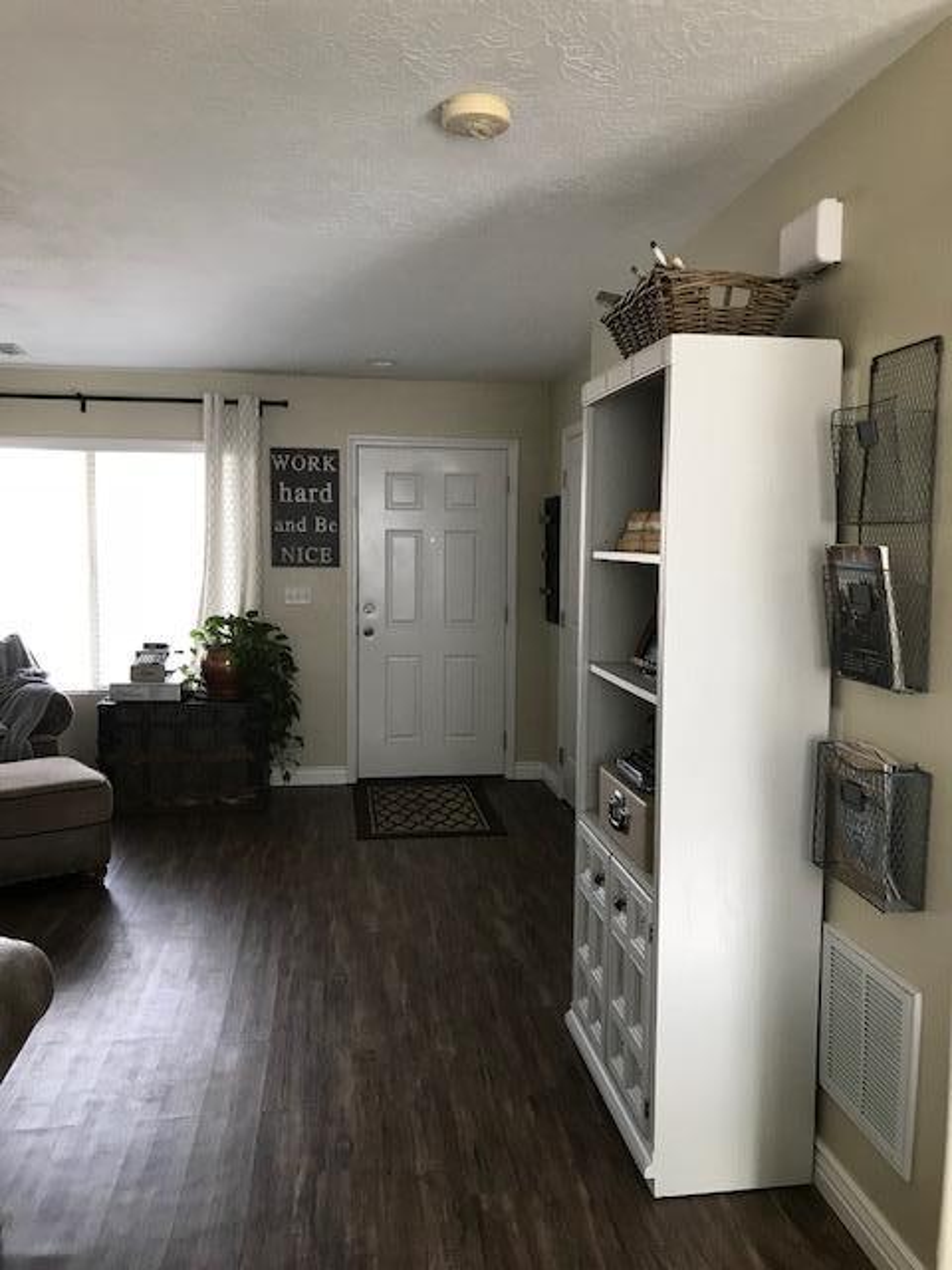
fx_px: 1027
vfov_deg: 63.4
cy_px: 635
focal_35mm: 28
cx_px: 476
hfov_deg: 49.7
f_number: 1.8
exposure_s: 1/30
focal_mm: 3.99
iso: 32
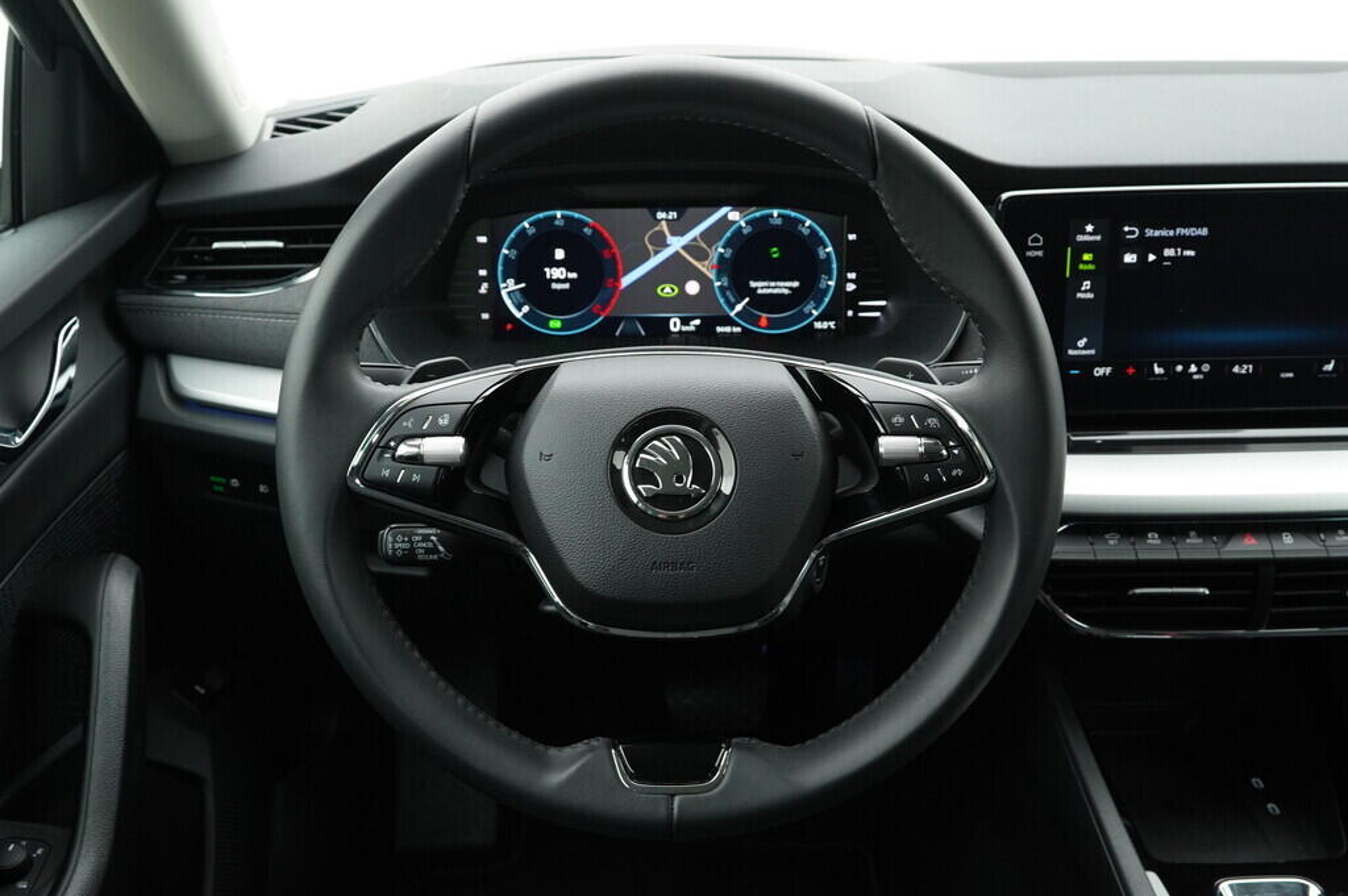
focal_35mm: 36
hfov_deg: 53.2
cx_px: 674
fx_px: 1347
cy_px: 448
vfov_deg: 36.8
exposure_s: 1/50
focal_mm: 24
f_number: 5.6
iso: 1000
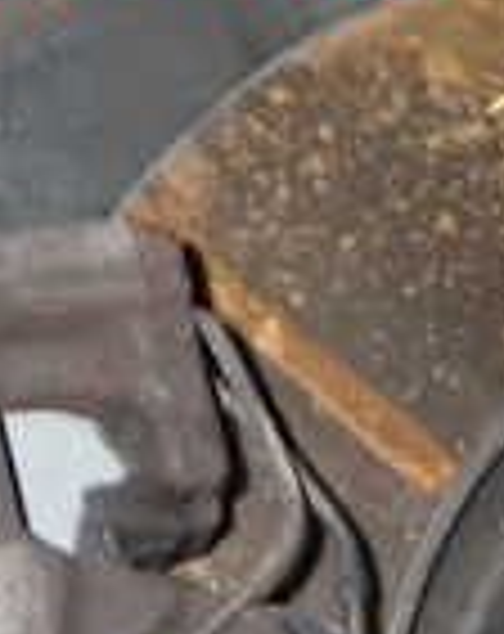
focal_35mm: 125
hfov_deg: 11.3
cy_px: 904
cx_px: 950
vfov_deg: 14.5
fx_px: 2341
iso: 800
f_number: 6.3
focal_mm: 5.4
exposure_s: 1/30
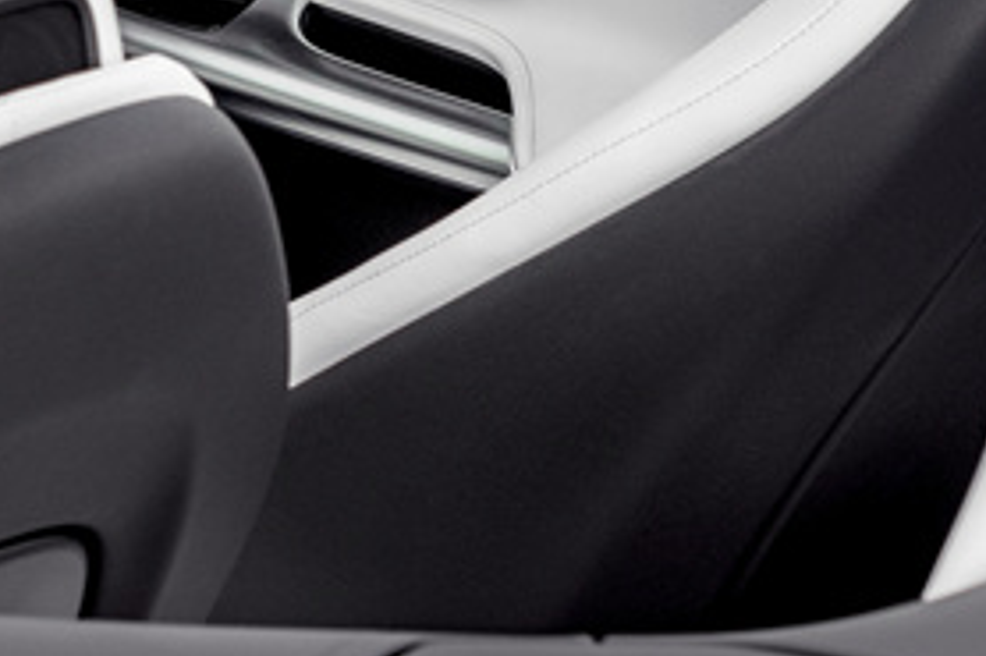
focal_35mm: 507
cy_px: 172
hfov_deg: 4.0
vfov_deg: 2.7
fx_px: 13877
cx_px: -787
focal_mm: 110
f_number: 8
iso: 200
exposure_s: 1/200
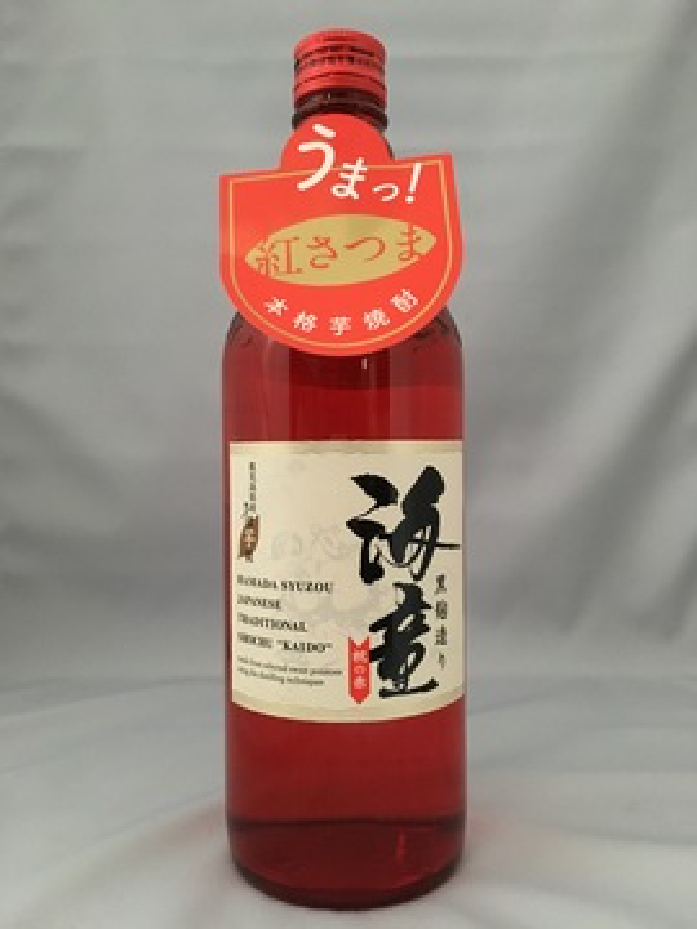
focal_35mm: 29
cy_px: 464
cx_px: 348
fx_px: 779
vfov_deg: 61.7
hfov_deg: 48.2
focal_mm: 4.15
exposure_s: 1/15
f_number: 2.2
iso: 250
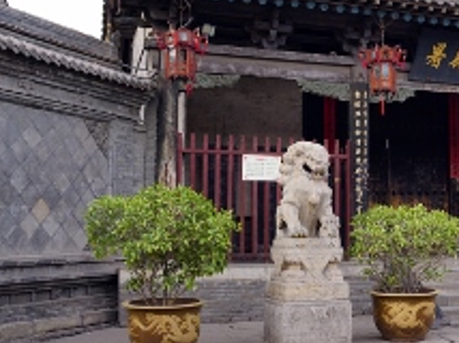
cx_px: 410
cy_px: 168
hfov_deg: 33.7
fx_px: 715
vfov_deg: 27.0
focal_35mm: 54
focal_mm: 20
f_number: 4.5
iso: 100
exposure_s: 1/80
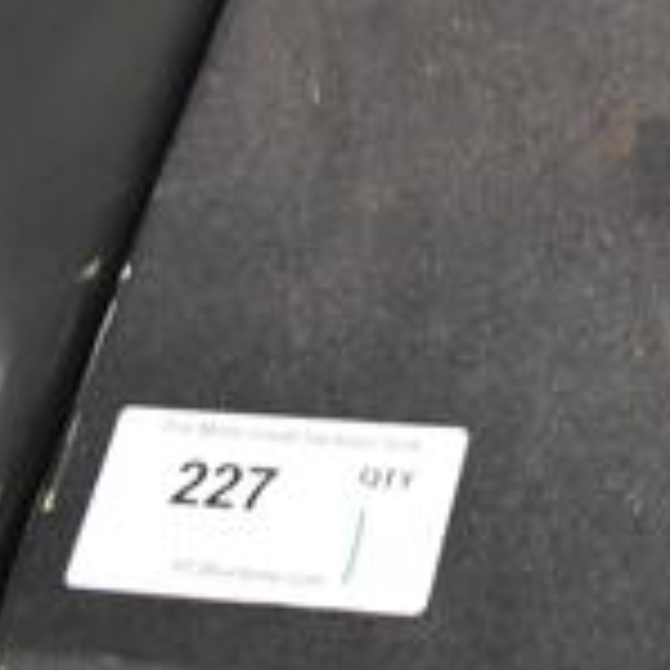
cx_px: 1138
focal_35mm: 94
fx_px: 2058
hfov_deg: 16.1
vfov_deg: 18.0
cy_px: -22
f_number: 3.5
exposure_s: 1/125
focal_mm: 18
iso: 2500
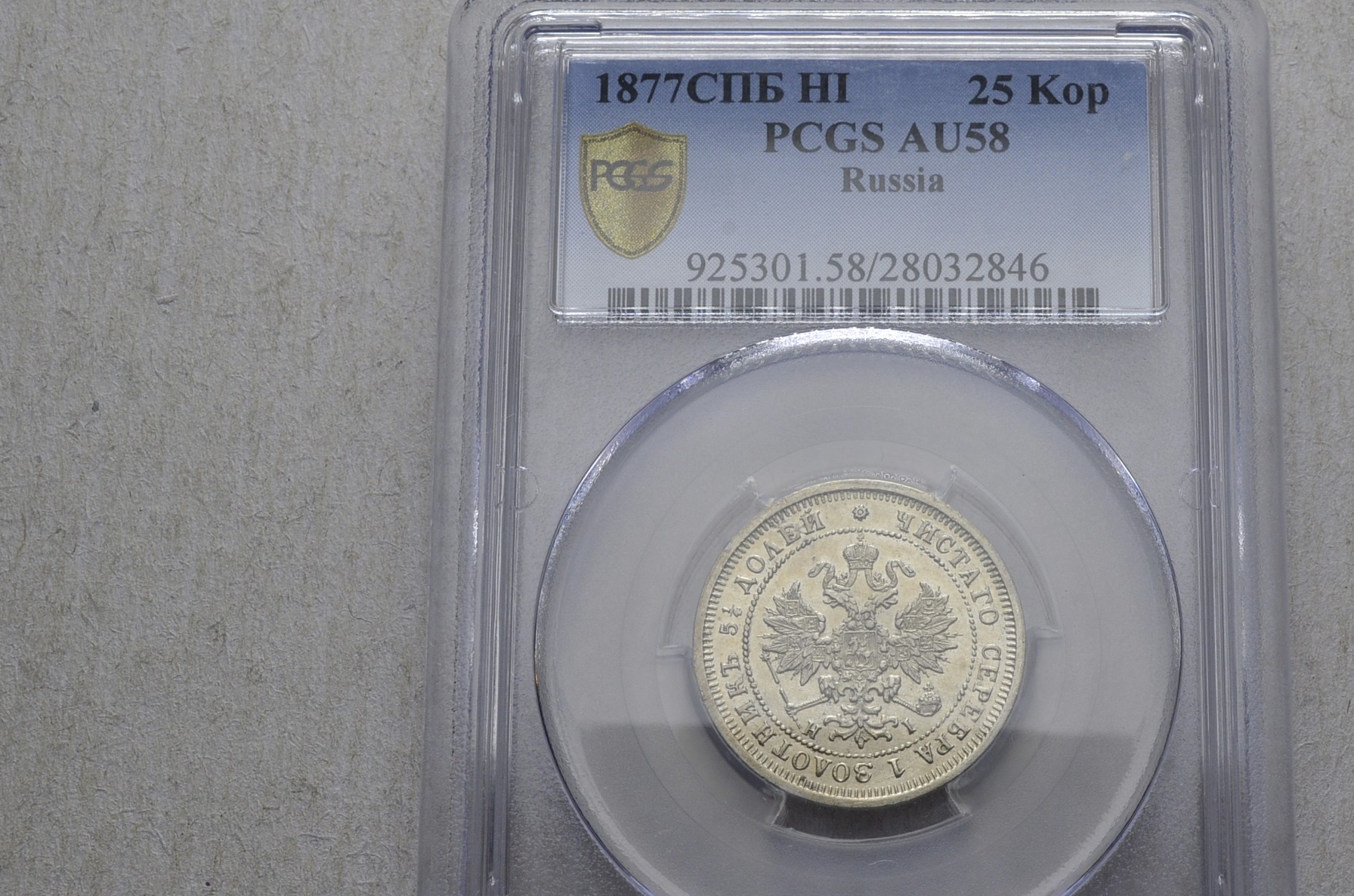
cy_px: 523
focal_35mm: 66
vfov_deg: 20.5
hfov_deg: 30.3
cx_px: 903
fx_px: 2477
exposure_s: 1/250
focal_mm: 32
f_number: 14
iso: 400
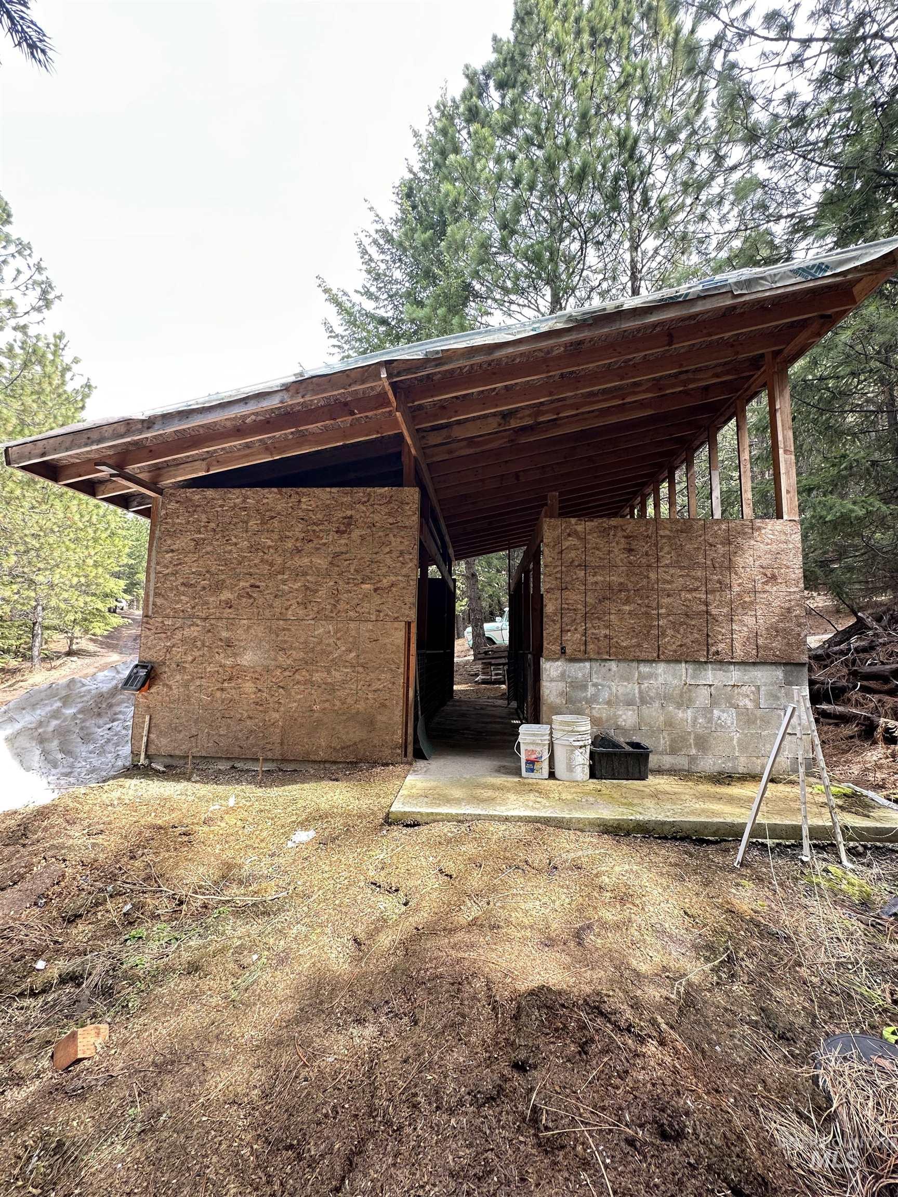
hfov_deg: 85.7
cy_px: 598
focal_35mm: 14
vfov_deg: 102.1
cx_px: 449
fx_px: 484
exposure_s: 1/99
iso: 64
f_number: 2.2
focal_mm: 2.22
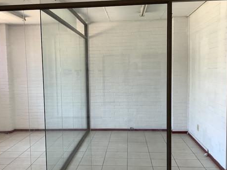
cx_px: 95
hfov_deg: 41.9
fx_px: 295
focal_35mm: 45
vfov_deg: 32.1
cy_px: 99
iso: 100
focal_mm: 4.25
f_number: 1.8
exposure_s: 1/90
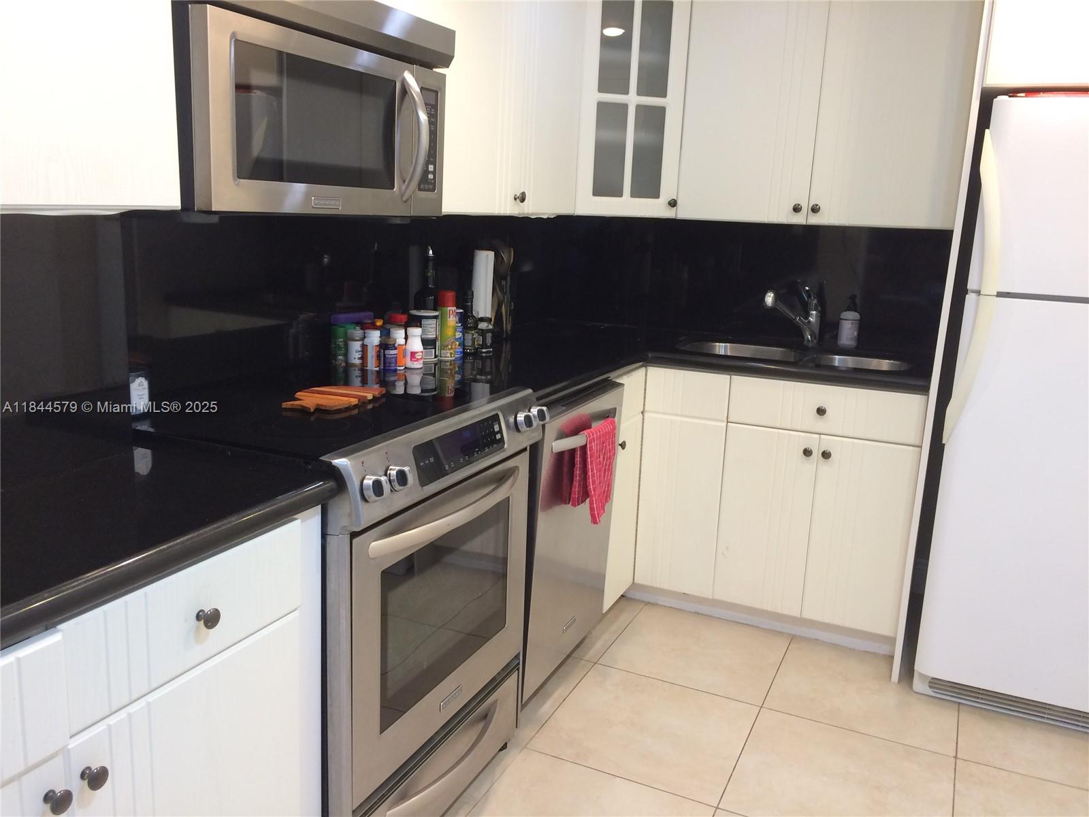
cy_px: 408
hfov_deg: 61.7
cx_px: 544
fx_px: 912
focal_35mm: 29
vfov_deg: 48.2
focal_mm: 4.15
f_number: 2.2
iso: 80
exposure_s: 1/30
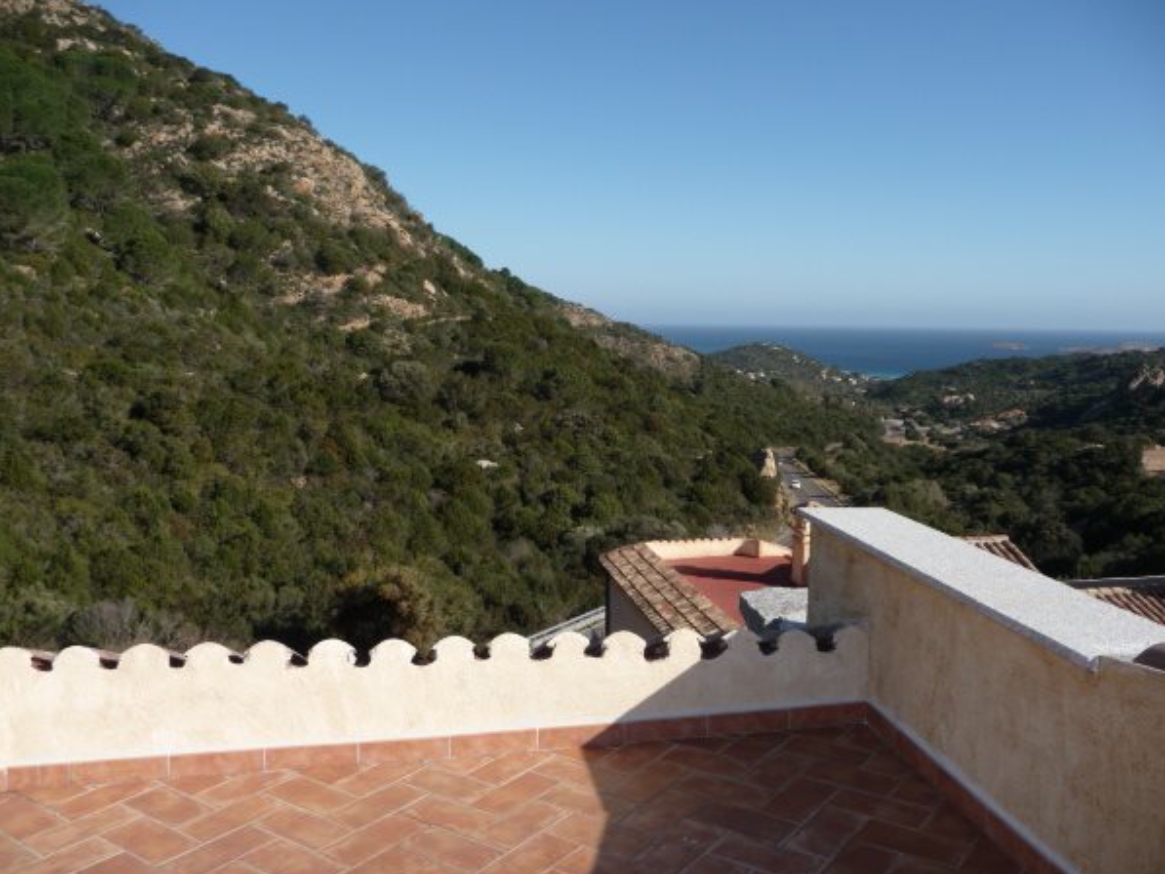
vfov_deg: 46.8
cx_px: 619
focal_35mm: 30
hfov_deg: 59.9
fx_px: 1010
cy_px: 447
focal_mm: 4.7
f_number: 3.3
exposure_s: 1/1300
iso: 100
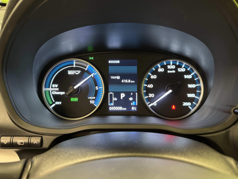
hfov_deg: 71.6
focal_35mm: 24
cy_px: 90
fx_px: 165
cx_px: 119
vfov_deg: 56.8
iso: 640
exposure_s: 1/33
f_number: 1.78
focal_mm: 6.76
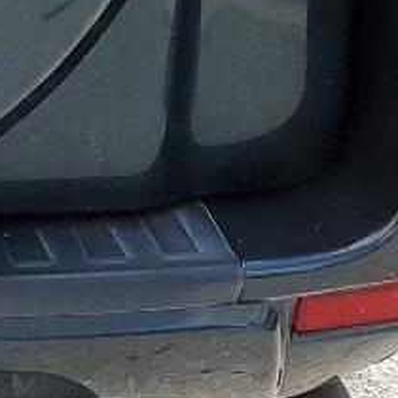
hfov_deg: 8.9
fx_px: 2276
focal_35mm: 175
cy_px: -400
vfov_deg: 9.4
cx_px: -618
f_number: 1.5
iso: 50
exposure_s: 1/2000
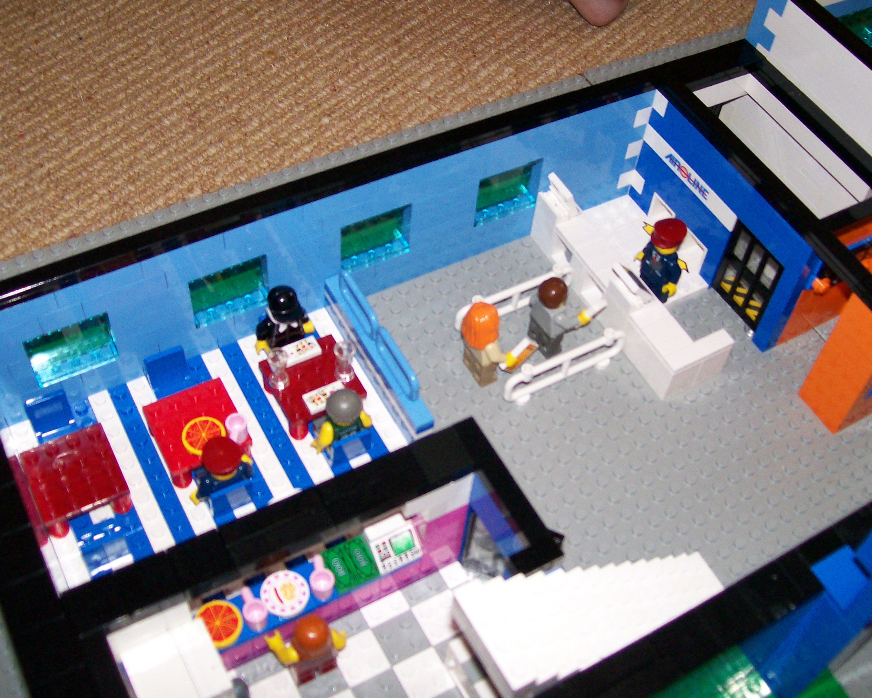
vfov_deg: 37.3
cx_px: 466
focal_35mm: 40
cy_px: 344
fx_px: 1032
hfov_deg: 45.8
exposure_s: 1/64
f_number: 2.7
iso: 140
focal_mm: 6
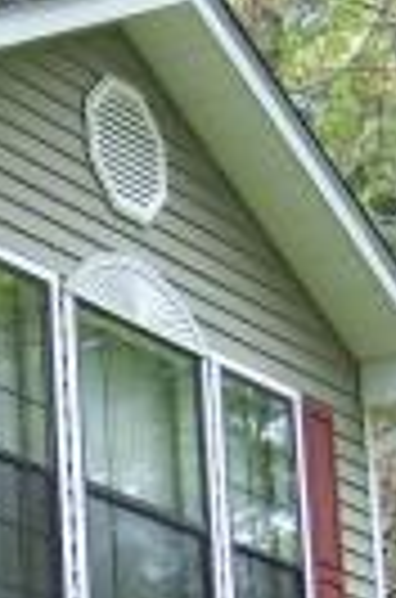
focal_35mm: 173
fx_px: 2869
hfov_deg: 7.9
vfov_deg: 11.7
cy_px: 683
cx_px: -18
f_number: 2.8
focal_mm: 8
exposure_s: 1/500
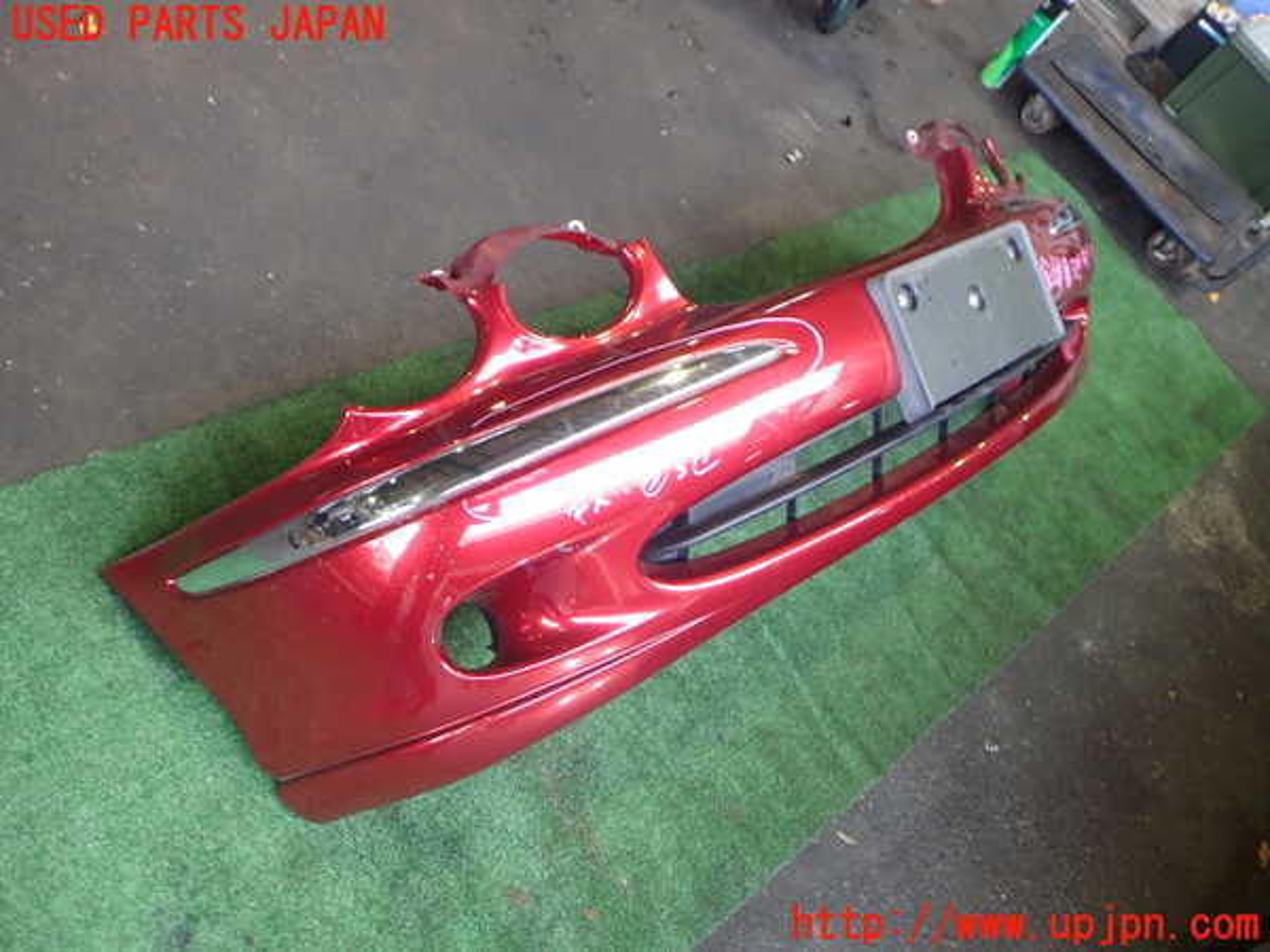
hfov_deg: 60.0
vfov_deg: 46.8
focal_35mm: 30
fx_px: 1101
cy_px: 476
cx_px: 635
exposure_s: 1/40
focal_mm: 5.4
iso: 200
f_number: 2.3
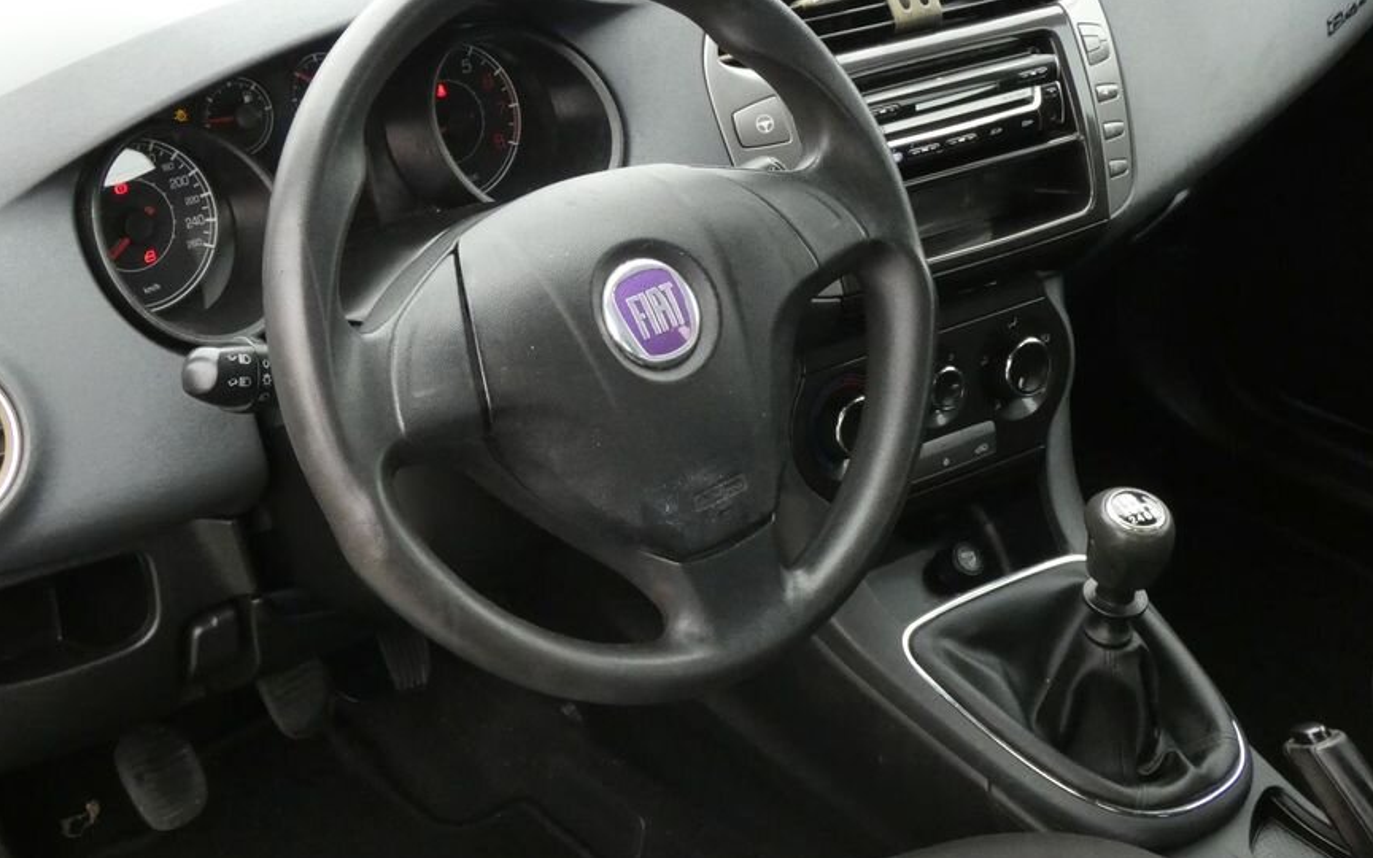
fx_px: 2021
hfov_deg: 37.5
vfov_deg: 23.9
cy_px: 346
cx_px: 628
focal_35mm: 54
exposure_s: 1/80
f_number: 5
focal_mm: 7.8
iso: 800
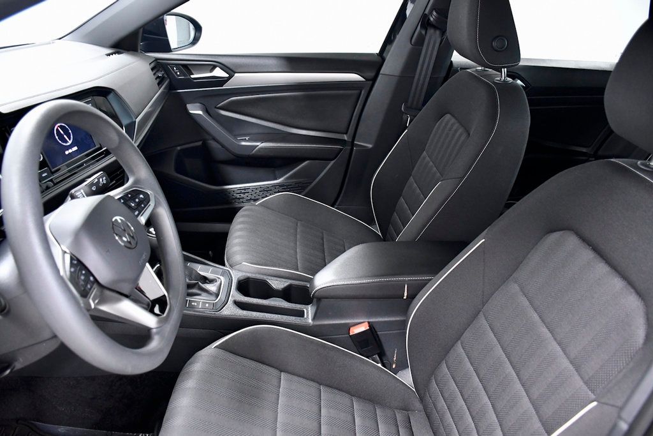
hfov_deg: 67.4
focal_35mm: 27
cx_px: 326
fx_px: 490
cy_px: 218
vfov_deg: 47.9
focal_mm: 18
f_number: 4
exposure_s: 1/60
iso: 2500
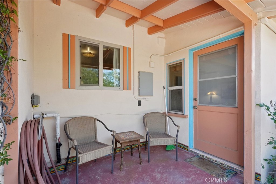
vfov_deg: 73.7
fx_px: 123
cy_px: 92
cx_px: 138
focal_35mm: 16
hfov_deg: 96.8
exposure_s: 1/200
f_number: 16
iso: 3200
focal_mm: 16
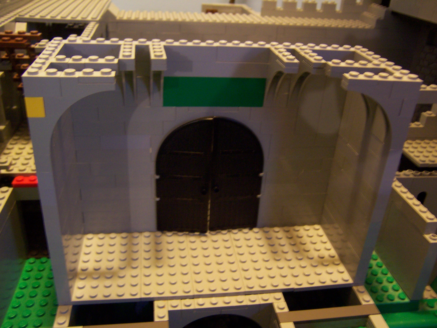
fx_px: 417
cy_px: 164
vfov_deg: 42.9
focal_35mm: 33
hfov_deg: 55.4
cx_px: 218
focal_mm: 5.5
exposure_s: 1/8
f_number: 2.8
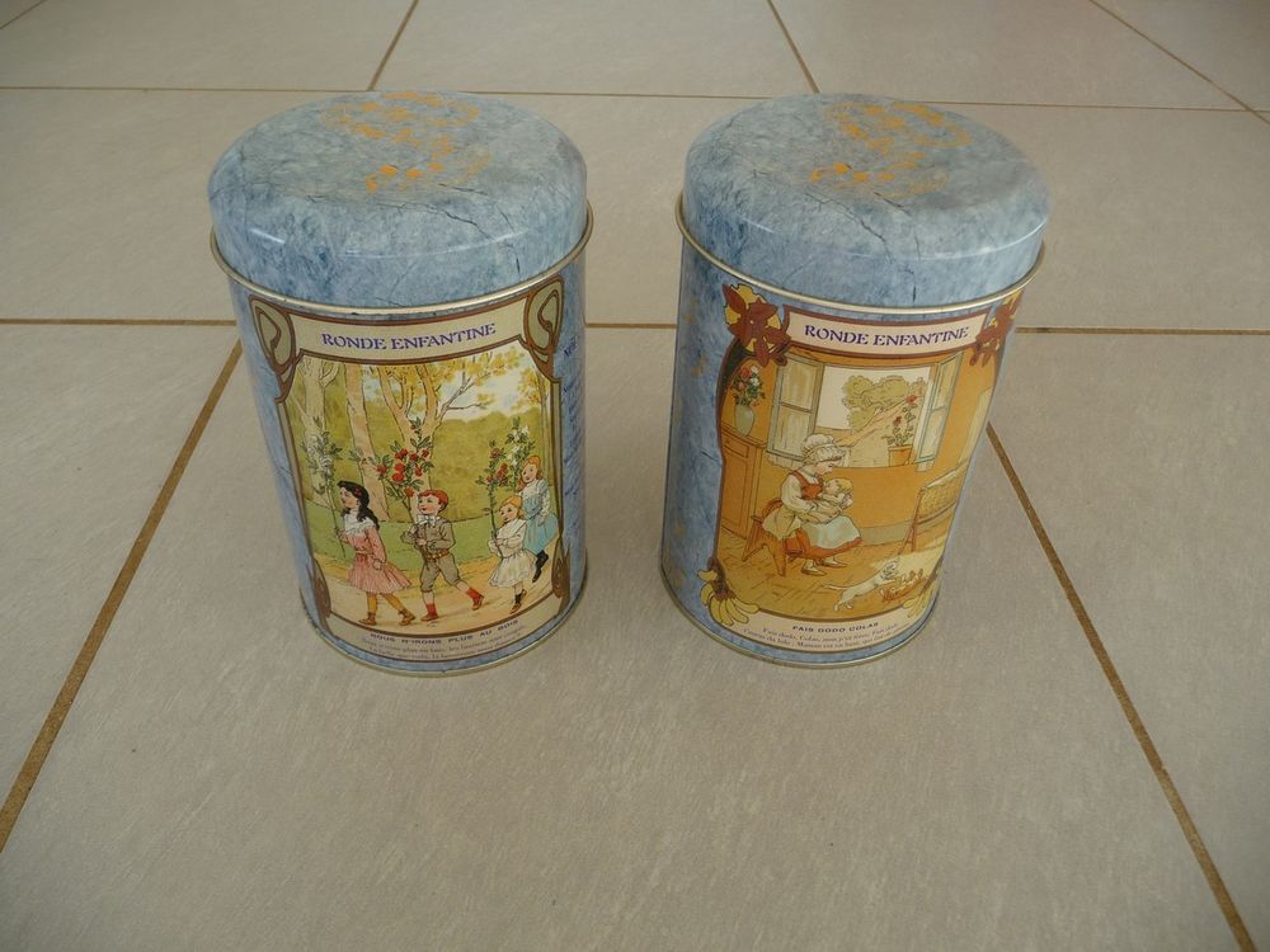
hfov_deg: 63.4
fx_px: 1027
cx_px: 635
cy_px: 476
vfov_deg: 49.7
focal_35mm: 28
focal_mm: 4.7
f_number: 3.3
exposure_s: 1/100
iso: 100
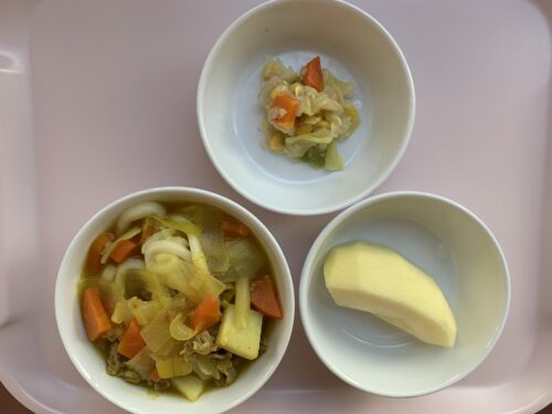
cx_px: 276
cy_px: 207
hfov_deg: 67.3
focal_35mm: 26
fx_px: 415
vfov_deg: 53.1
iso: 50
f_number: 1.8
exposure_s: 1/121
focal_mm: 4.25
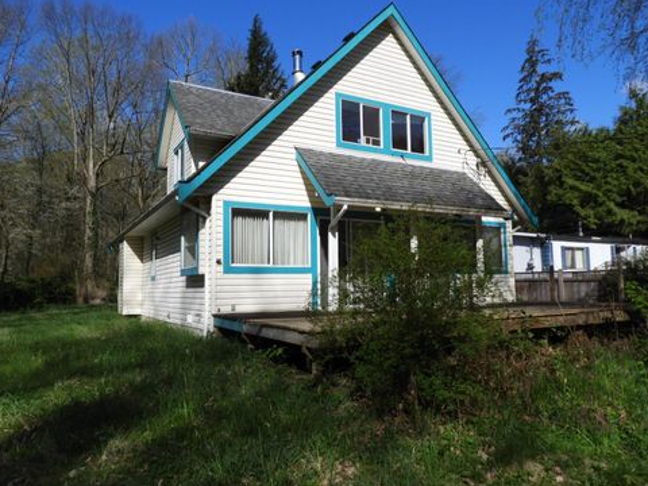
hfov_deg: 69.4
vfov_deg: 54.9
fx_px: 468
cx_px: 315
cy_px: 248
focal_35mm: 25
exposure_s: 1/1600
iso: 100
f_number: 3.3
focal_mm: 4.3
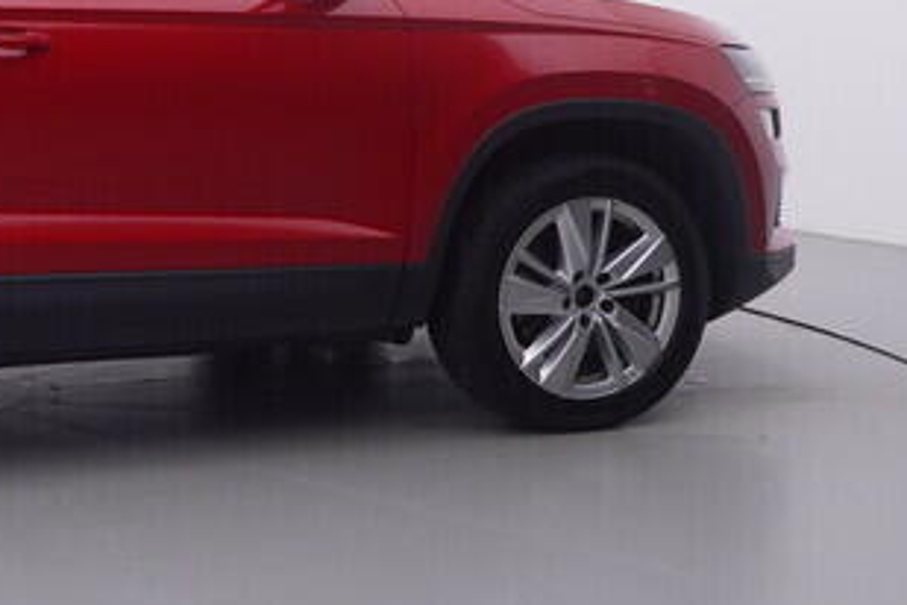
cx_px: -44
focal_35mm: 75
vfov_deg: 18.1
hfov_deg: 25.5
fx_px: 1881
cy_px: 147
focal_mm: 15
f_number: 5
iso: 200
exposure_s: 1/80
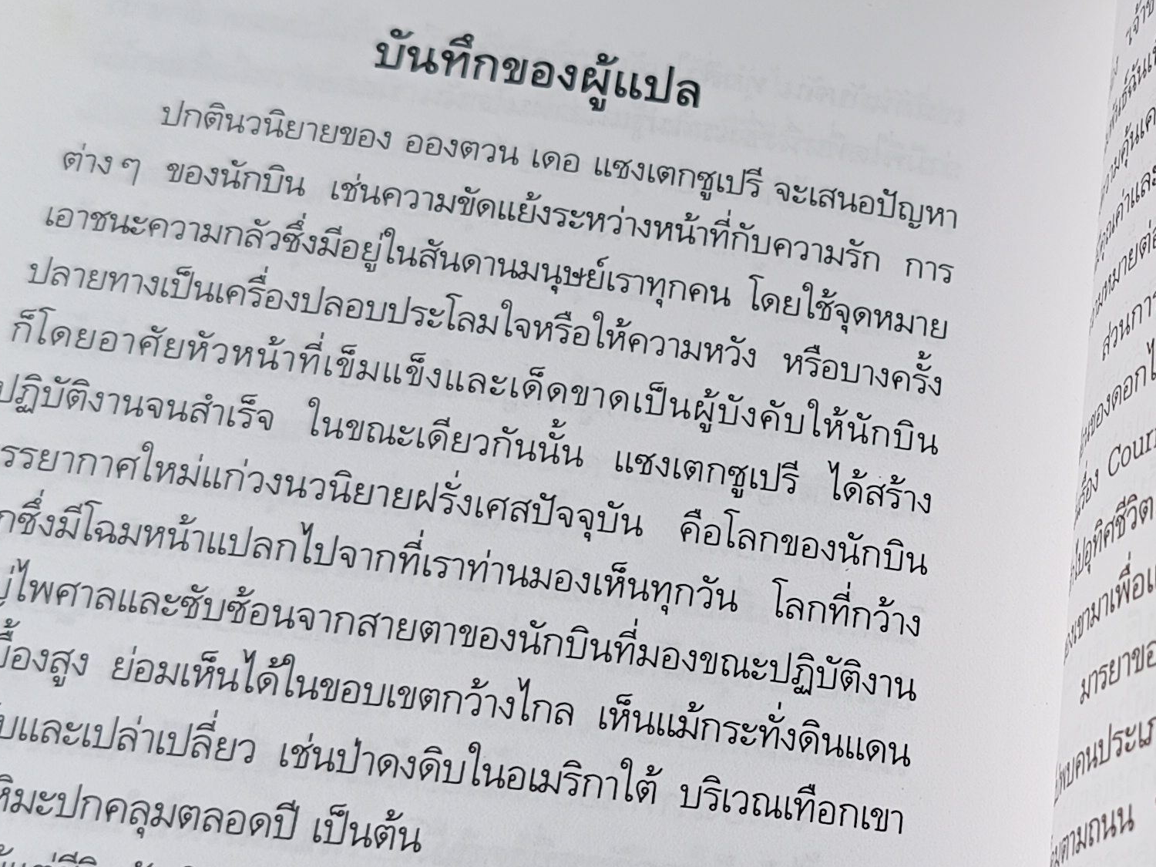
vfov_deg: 22.8
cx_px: 951
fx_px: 2137
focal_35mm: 64
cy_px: 600
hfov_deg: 29.5
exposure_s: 1/50
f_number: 1.7
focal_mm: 5.31
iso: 127
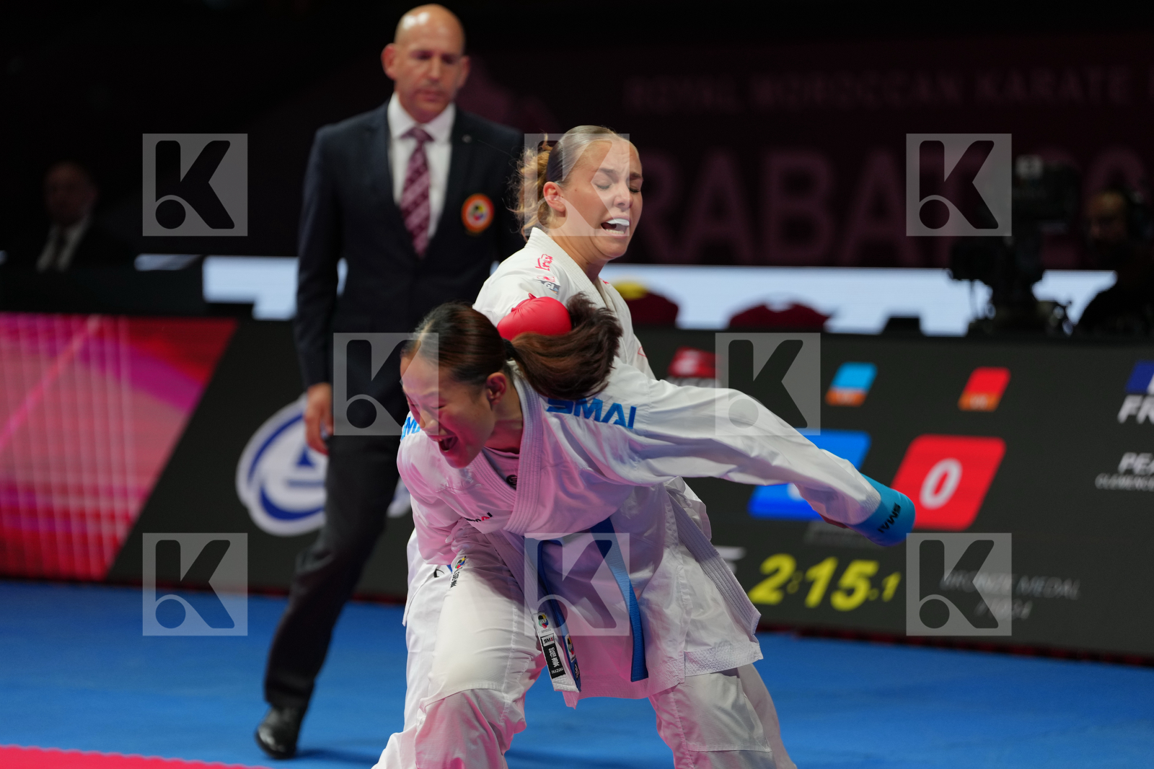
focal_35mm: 176
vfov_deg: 7.8
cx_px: 577
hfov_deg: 11.7
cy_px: 384
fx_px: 5640
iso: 800
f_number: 2.8
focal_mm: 176
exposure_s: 1/1000
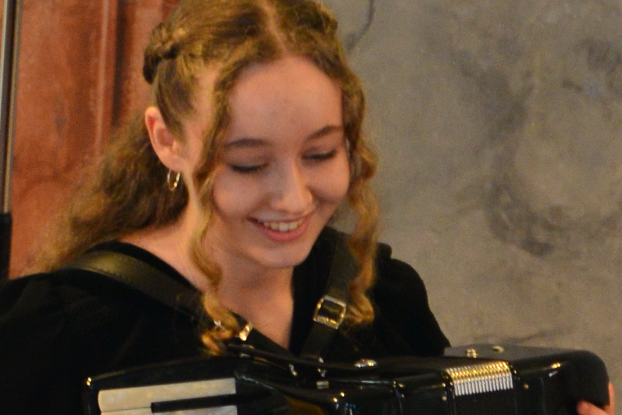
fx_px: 17178
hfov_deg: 2.1
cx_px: 1086
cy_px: 906
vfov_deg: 1.4
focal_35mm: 994
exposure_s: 1/90
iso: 800
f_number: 5.6
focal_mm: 160
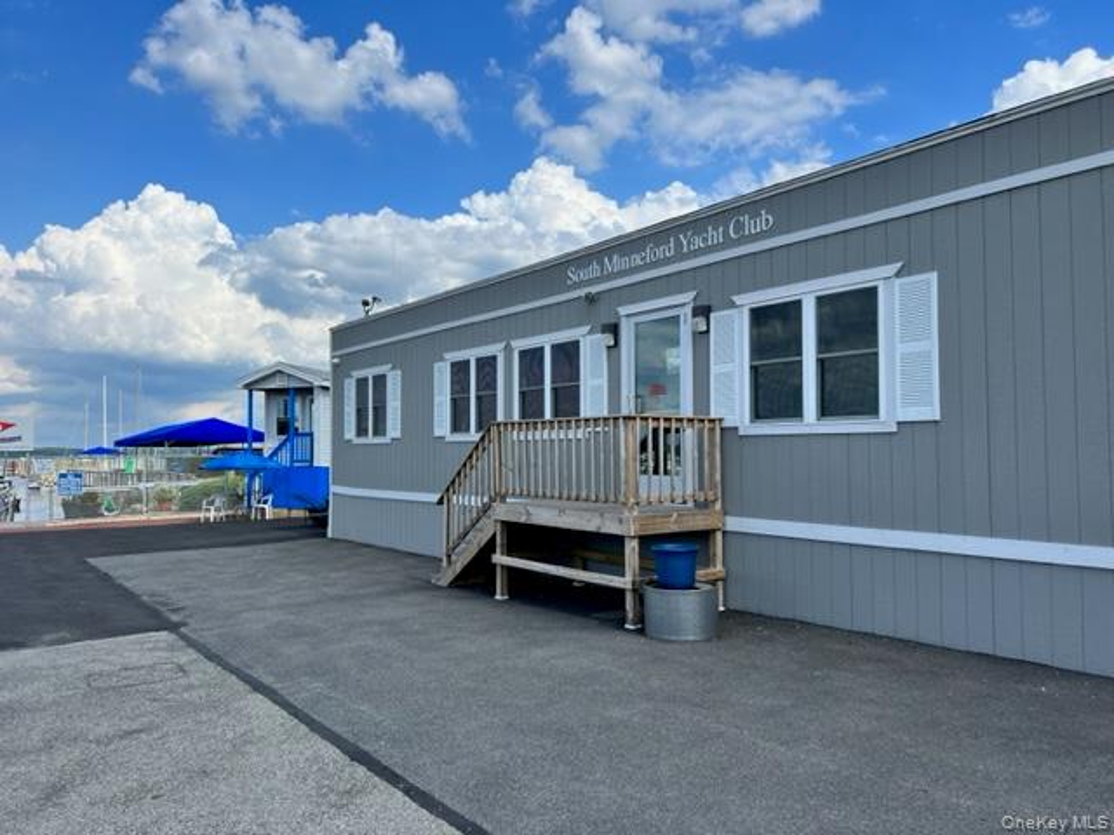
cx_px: 557
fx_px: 837
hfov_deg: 67.3
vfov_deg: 53.1
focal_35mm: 26
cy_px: 418
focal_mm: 5.7
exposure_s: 1/3831
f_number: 1.5
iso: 50
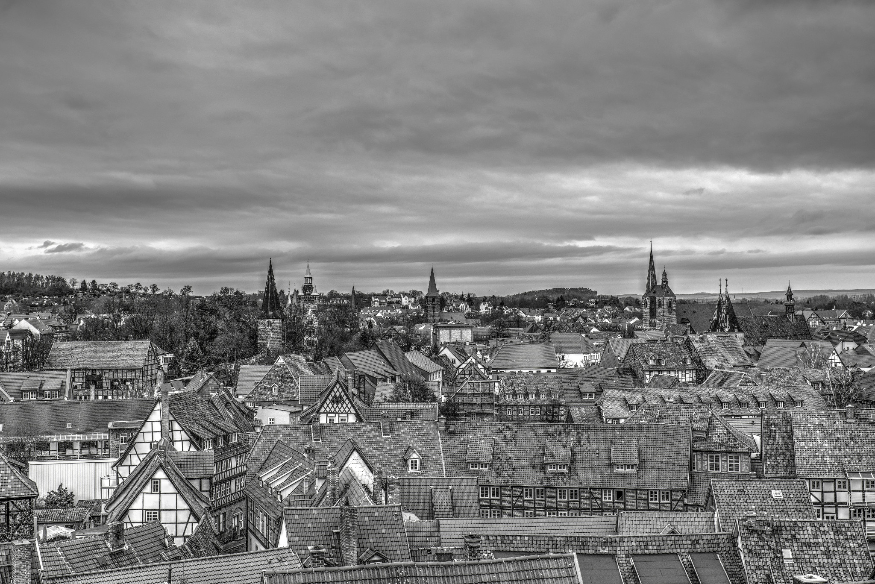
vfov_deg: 29.3
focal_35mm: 46
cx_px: 438
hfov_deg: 42.7
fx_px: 1118
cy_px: 292
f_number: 8
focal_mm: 31
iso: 400
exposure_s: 1/200
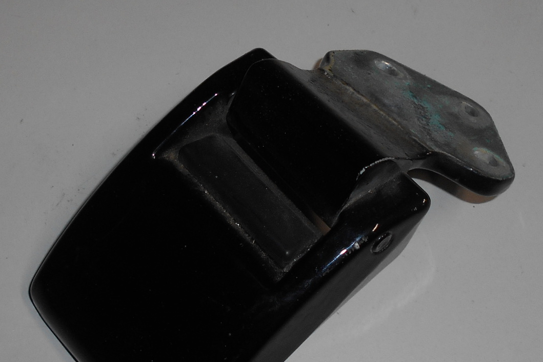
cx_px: 225
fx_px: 875
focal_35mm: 58
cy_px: 219
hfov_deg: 34.4
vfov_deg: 23.3
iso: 80
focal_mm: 4.6
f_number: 3.2
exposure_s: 1/25
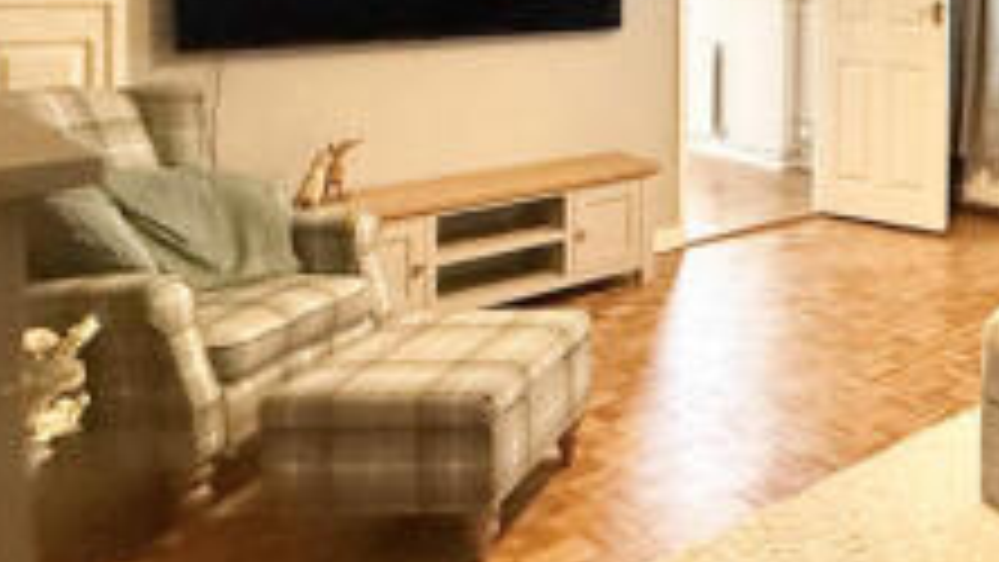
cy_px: -25
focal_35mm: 40
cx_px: 1069
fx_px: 1060
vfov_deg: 27.7
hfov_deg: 41.5
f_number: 2.2
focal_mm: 2.22
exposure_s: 1/69
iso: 320
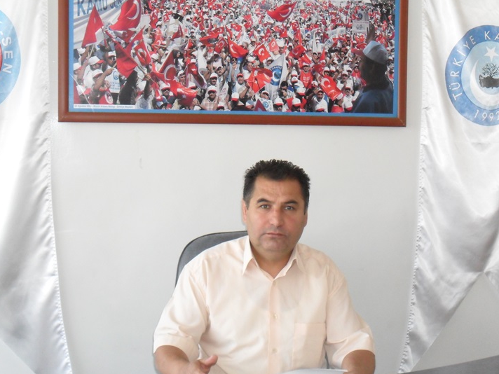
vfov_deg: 26.1
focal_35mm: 56
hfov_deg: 34.3
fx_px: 807
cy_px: 199
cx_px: 243
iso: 400
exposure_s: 1/60
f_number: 5
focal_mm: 9.3
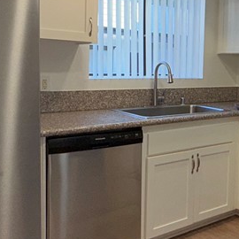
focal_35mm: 47
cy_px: 95
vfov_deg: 35.9
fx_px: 367
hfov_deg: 34.9
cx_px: 192
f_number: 2.2
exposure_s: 1/122
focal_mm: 2.22
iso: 32
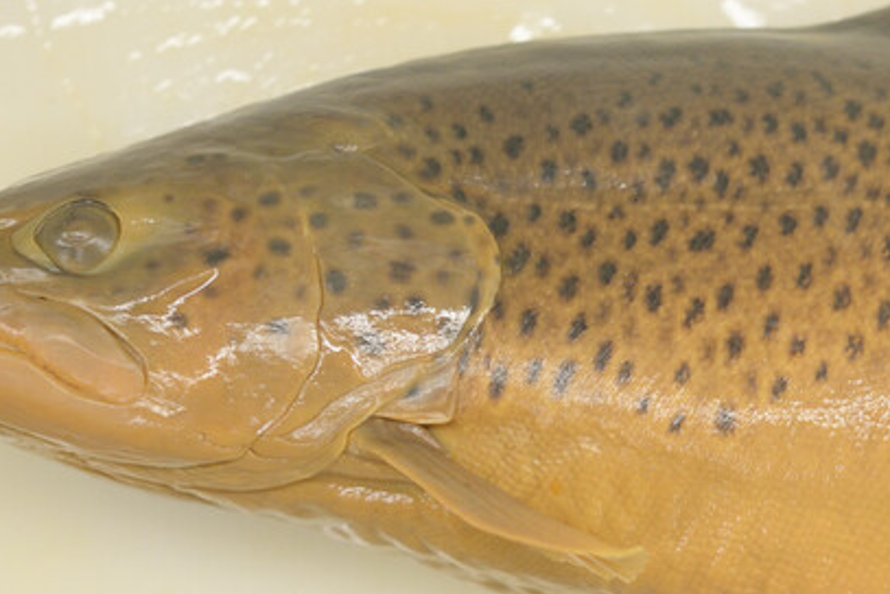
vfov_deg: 7.7
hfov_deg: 11.4
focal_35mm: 177
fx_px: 4379
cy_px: 656
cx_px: 1041
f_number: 3
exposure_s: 1/125
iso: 800
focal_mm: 60
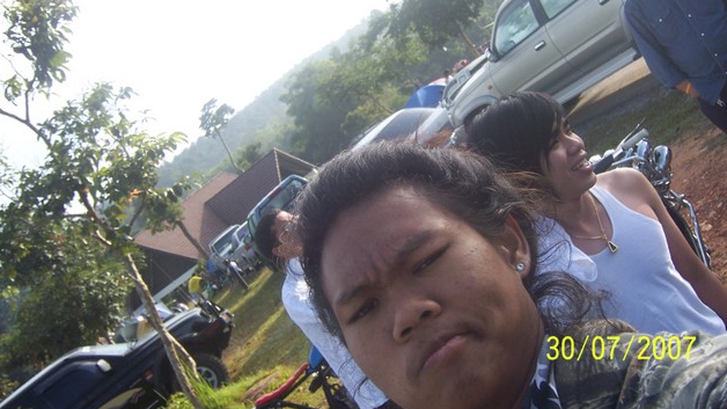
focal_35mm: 40
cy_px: 144
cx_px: 366
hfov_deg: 50.5
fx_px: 771
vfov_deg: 29.5
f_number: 2.8
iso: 80
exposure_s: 1/320
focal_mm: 6.2
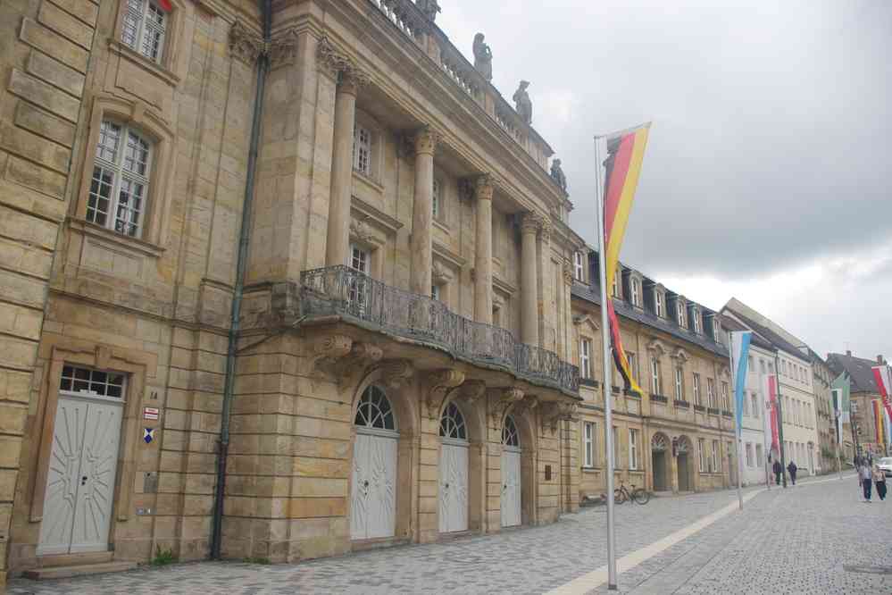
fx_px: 669
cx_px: 446
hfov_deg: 67.4
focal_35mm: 27
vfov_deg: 47.9
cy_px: 298
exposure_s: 1/40
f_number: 10
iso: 200
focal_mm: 18
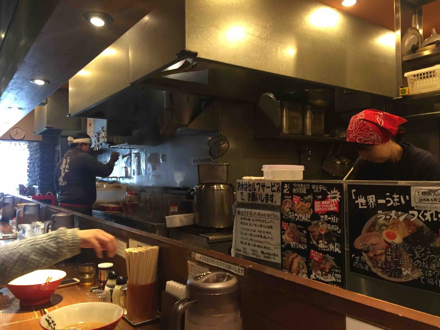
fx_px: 369
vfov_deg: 48.2
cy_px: 165
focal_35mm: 29
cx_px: 220
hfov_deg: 61.7
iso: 125
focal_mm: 4.15
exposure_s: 1/30
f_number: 2.2
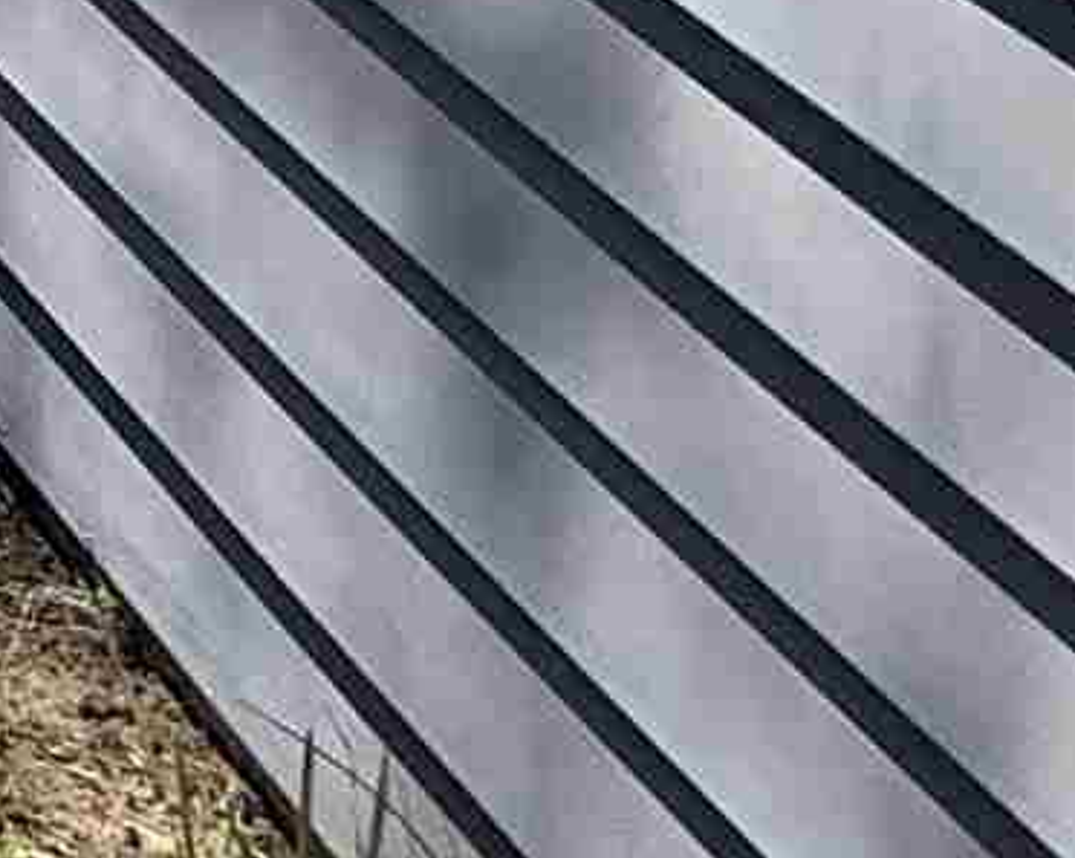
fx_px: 3592
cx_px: -2419
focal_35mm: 113
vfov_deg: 10.8
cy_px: -1427
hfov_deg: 10.3
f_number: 2.2
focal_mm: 2.22
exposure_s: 1/734
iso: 50
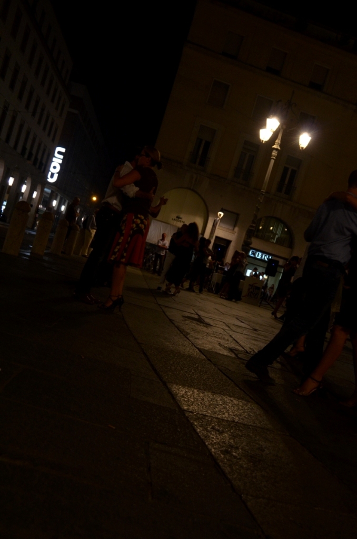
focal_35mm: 39
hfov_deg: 34.1
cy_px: 270
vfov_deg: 49.6
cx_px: 178
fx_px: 583
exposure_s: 1/30
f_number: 4
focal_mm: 26
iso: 800
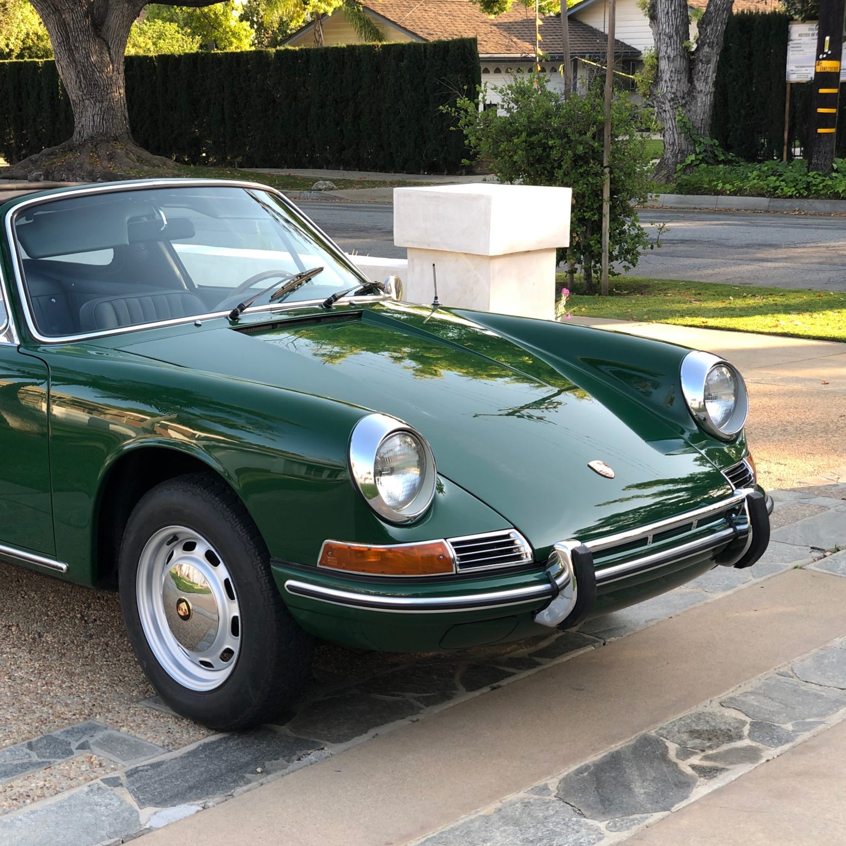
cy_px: 422
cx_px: 285
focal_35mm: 62
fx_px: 1714
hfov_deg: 27.6
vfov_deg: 27.7
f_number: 2.4
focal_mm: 6
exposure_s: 1/120
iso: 25
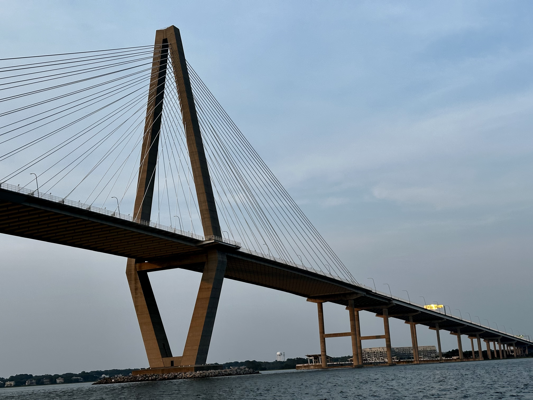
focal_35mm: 48
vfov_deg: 30.3
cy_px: 200
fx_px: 739
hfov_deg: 39.7
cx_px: 266
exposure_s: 1/1751
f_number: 1.78
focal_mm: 6.86
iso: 64
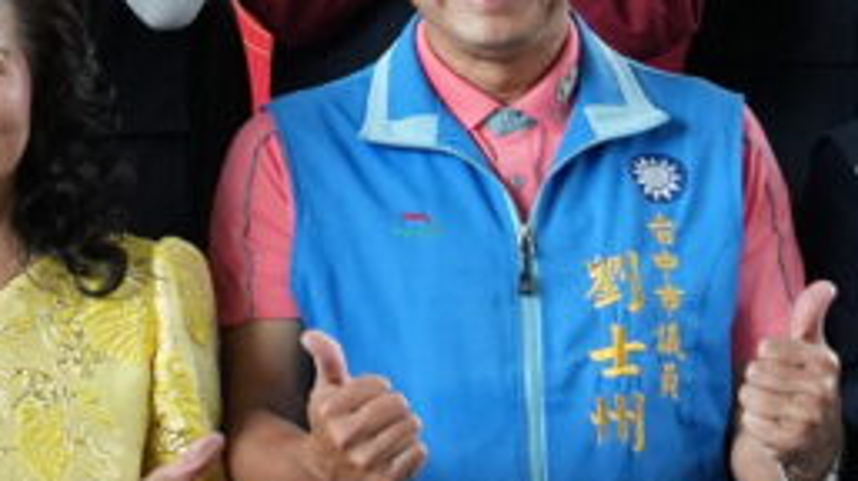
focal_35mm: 147
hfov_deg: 13.1
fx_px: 3341
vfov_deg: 8.1
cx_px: -724
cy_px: -230
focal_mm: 24
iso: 2500
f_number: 4.5
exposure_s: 1/200
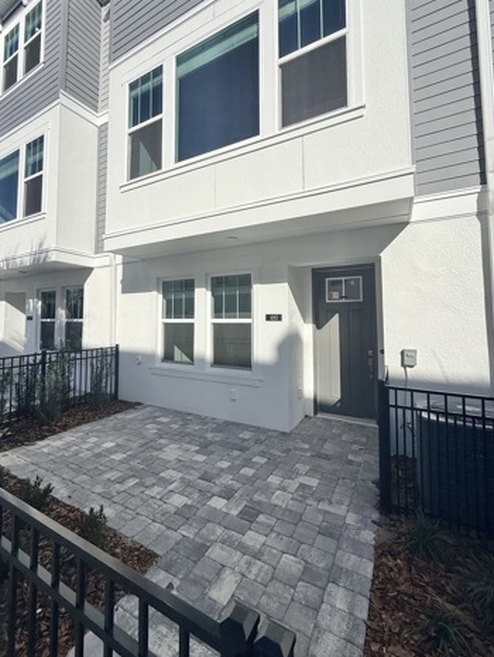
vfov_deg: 94.3
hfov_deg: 77.9
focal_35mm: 16
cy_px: 305
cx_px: 220
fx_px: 304
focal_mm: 2.22
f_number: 2.2
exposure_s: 1/5155
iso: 50
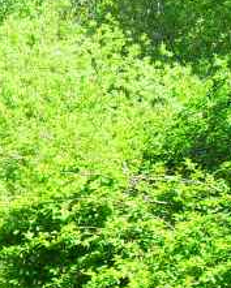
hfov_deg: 9.1
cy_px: 451
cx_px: -253
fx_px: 1349
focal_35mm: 158
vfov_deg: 11.6
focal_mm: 6.3
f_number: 3.2
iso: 100
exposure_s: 1/350
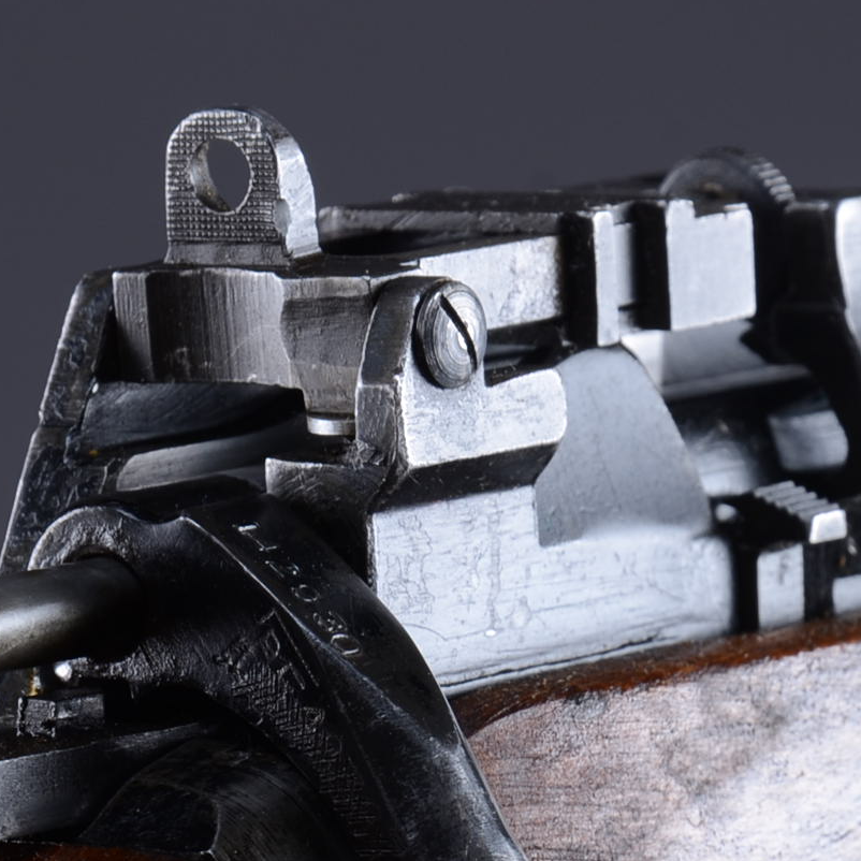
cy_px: 700
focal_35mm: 410
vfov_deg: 4.3
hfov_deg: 4.3
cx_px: 707
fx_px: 11546
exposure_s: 1/50
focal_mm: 105
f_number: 13
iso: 125
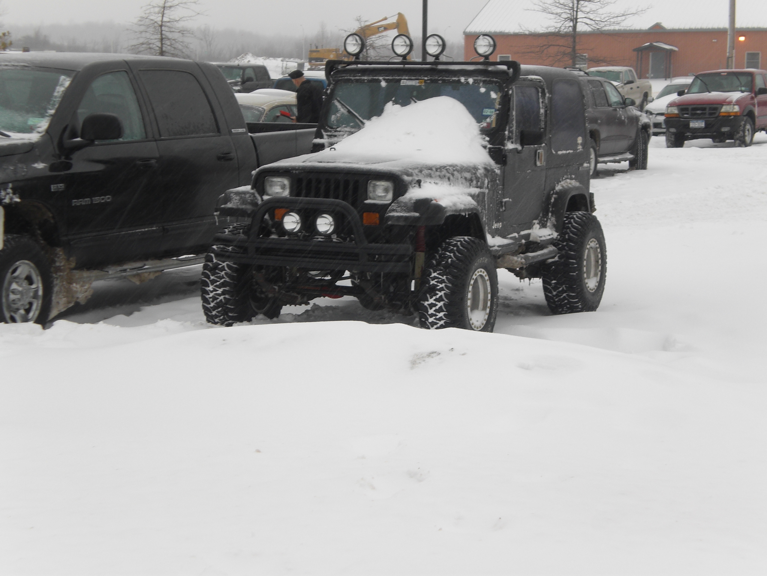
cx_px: 384
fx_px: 1928
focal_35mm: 87
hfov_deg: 22.5
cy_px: 288
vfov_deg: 17.0
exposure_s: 1/100
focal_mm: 14.49
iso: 50
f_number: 5
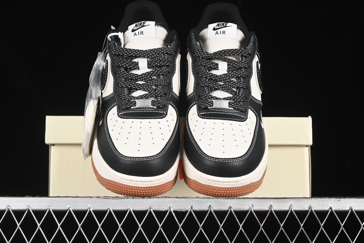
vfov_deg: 18.2
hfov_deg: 27.0
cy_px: 122
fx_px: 758
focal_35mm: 75
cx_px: 182
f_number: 6.3
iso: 160
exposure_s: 1/60
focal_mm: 50
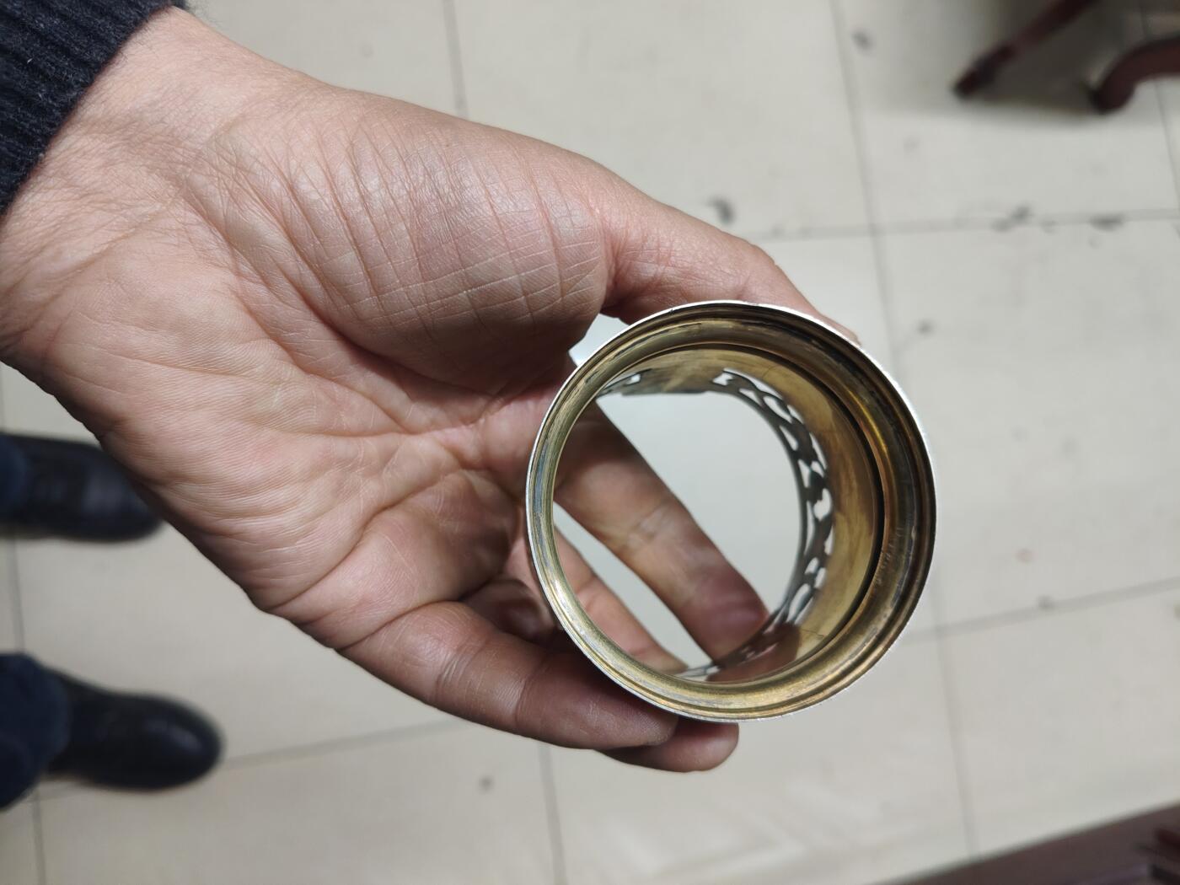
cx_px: 590
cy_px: 442
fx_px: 886
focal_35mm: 26
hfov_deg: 67.3
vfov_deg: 53.1
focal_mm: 4.84
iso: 752
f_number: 1.88
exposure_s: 1/50
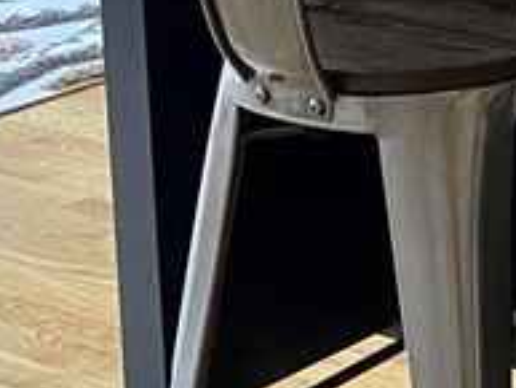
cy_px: -316
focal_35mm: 138
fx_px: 2058
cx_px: 1088
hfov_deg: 12.3
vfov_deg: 10.1
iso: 320
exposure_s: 1/40
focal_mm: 4.25
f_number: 1.8
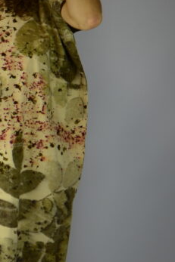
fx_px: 995
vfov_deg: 15.1
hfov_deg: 9.9
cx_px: -27
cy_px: 146
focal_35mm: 136
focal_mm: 35
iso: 100
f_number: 1.8
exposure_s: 1/125
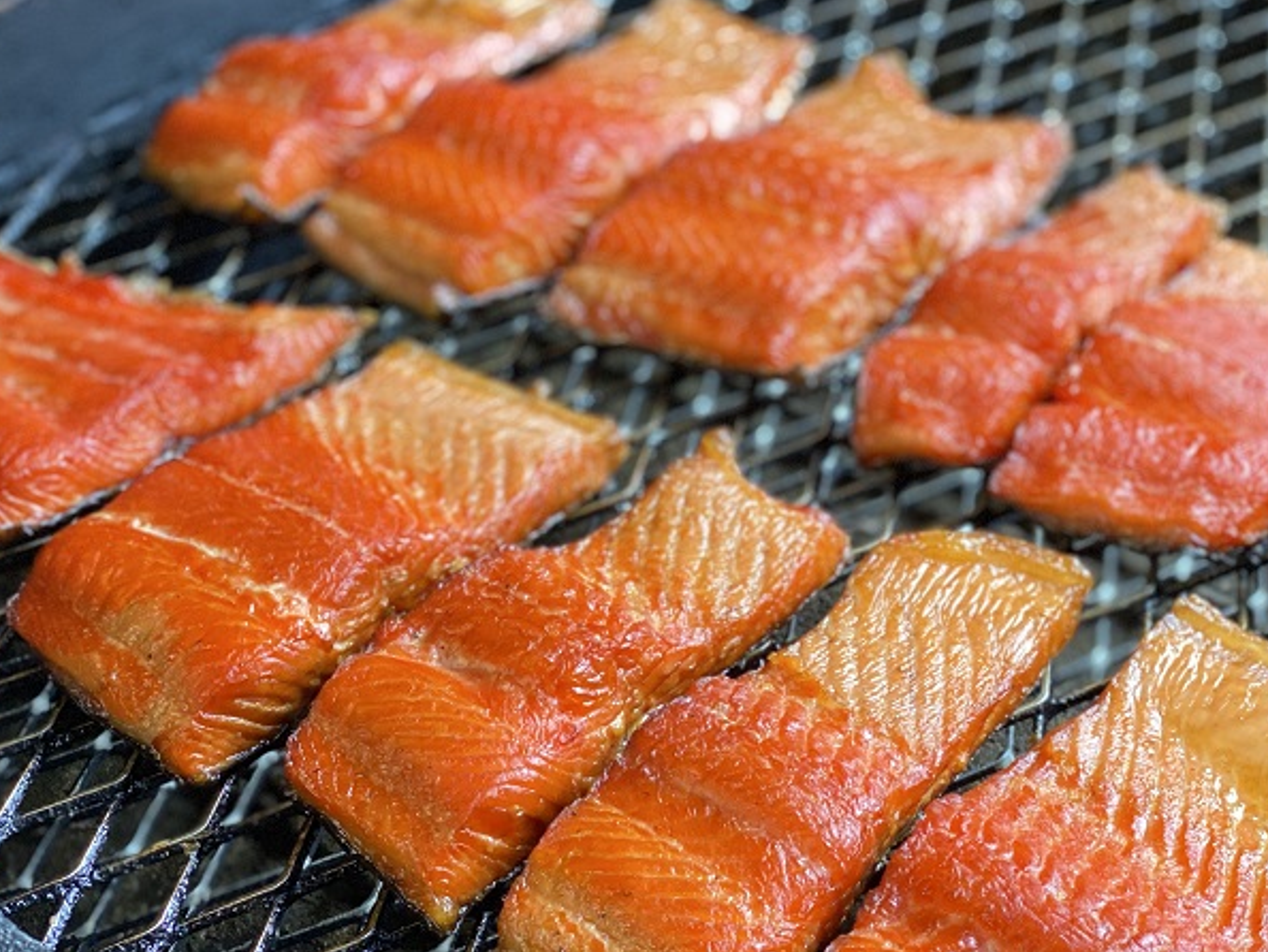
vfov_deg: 21.0
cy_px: 619
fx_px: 2565
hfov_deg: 27.8
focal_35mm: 70
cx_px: 685
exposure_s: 1/40
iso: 320
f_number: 2
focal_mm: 6
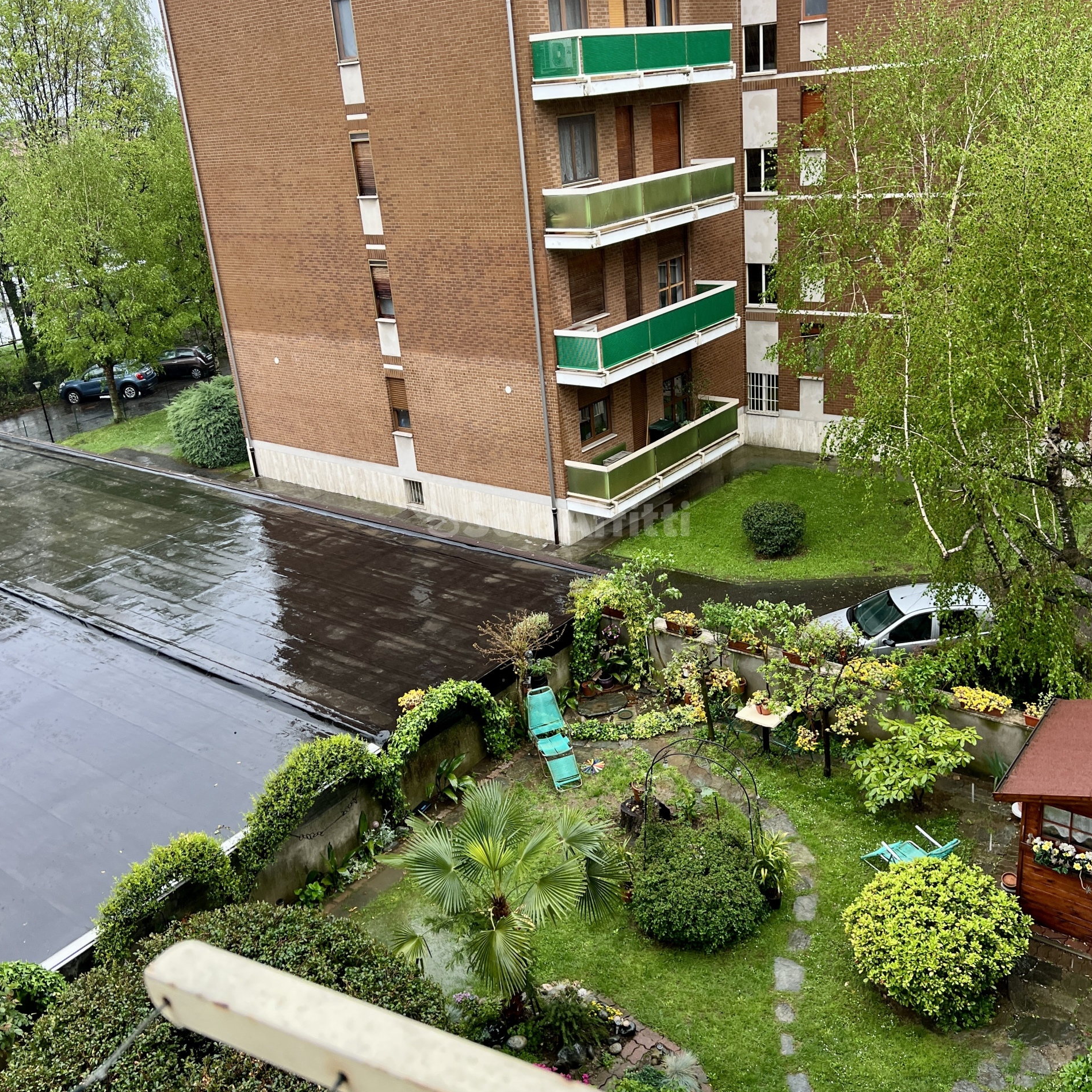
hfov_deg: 52.5
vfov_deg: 52.5
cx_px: 549
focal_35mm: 31
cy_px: 513
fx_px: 1106
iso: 100
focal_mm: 5.7
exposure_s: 1/121
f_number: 1.5
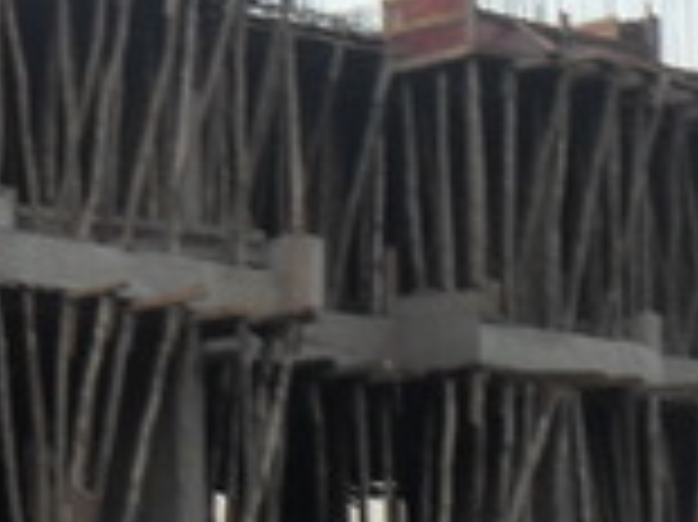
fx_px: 3325
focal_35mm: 165
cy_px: 18
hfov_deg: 11.4
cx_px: -396
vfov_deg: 8.9
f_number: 3.7
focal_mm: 5.7
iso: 100
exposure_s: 1/30
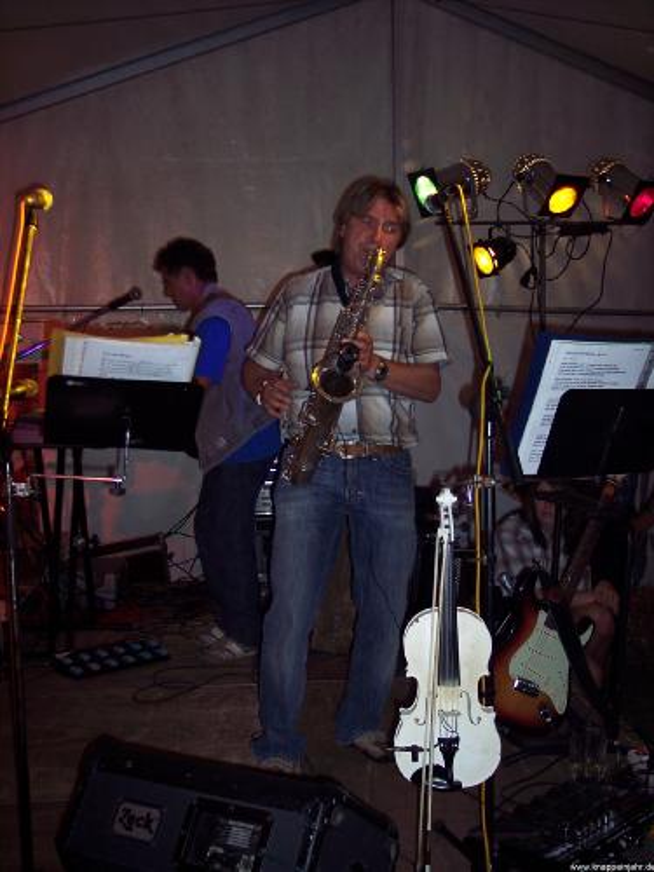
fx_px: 982
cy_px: 436
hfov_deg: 36.8
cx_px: 327
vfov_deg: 47.9
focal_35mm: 39
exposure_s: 1/60
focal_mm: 8
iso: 100
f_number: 2.8
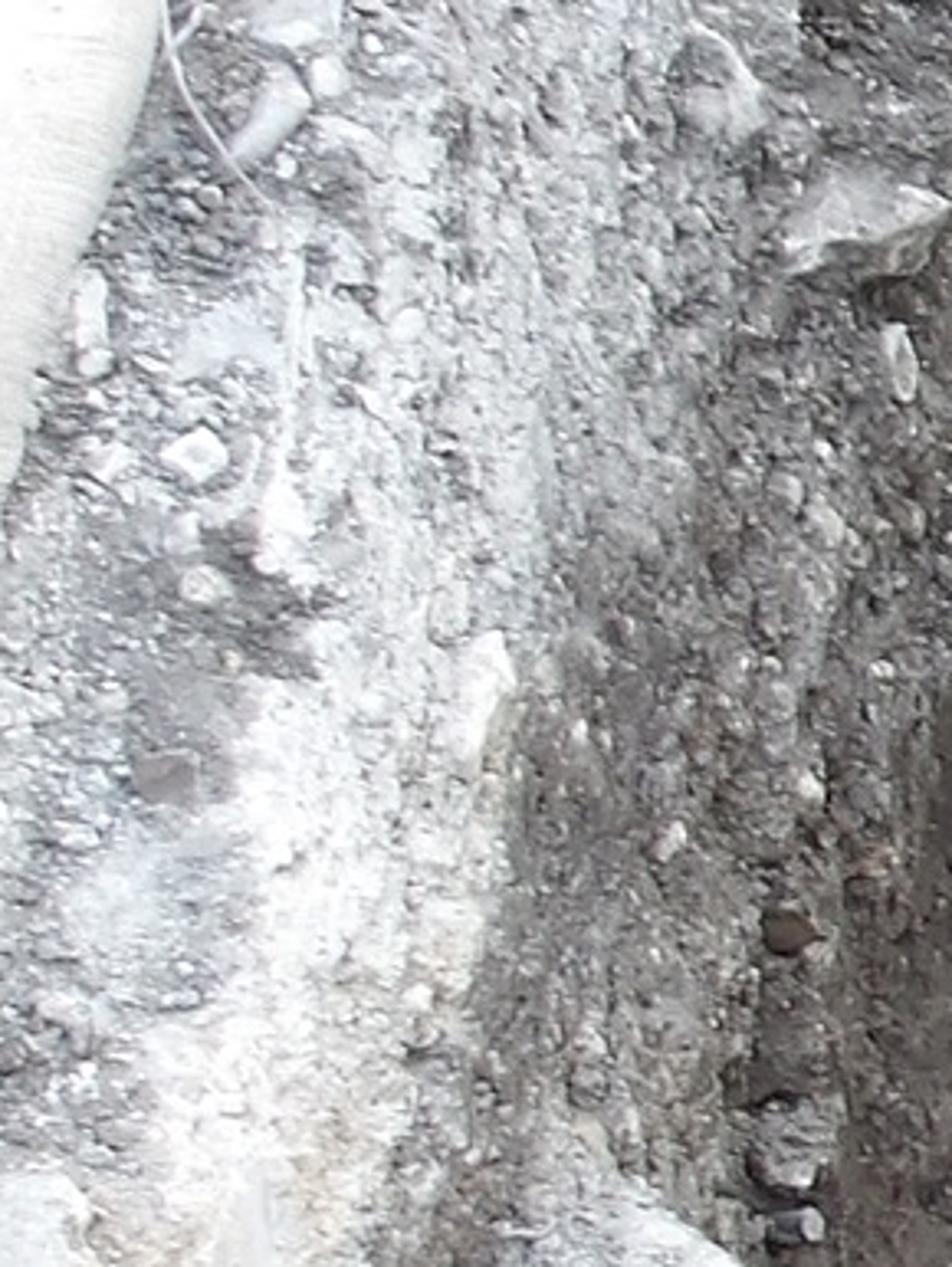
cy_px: 981
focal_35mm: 161
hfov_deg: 7.7
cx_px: 3165
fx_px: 5897
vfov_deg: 12.2
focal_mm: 4.9
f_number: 3
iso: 130
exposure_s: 1/60
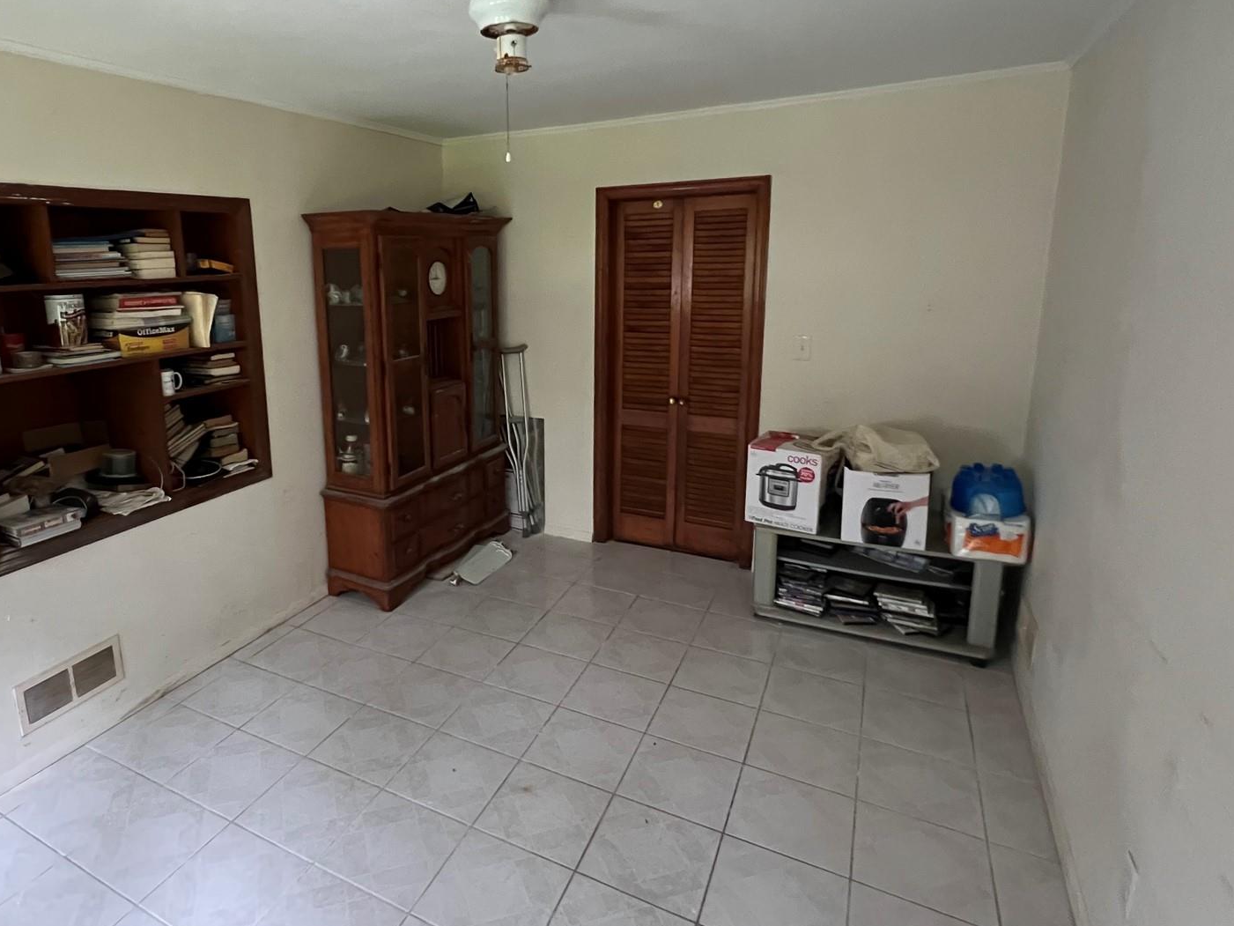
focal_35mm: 19
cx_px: 469
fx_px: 677
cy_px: 404
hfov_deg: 83.2
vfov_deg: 68.4
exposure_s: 1/60
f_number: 1.8
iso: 1000
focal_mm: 1.57
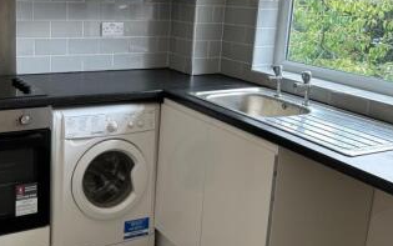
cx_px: 109
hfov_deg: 41.6
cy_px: 84
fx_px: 503
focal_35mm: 47
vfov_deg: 27.3
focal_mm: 6.86
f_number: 1.78
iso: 64
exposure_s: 1/100
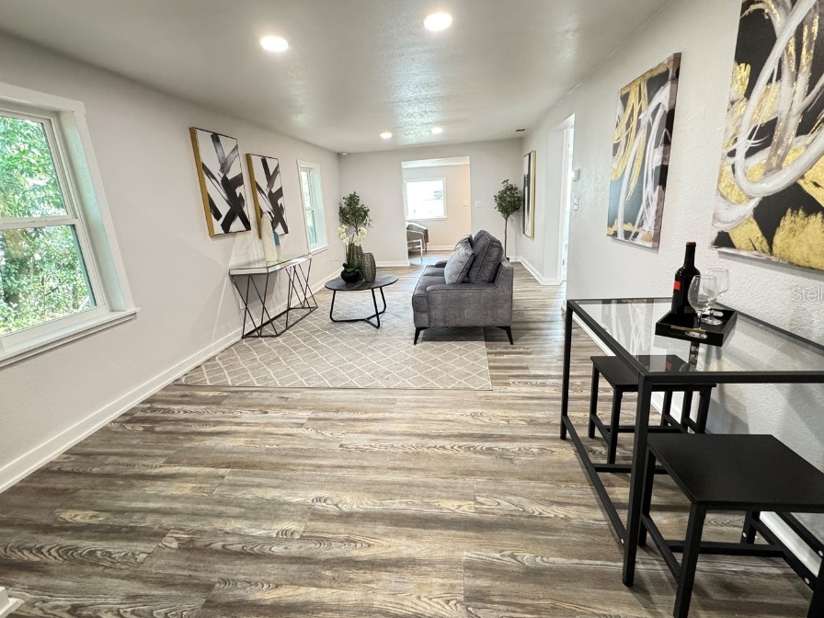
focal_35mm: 16
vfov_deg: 78.0
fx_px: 381
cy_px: 293
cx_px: 407
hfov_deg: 94.5
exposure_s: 1/60
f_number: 2.2
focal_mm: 2.22
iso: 500
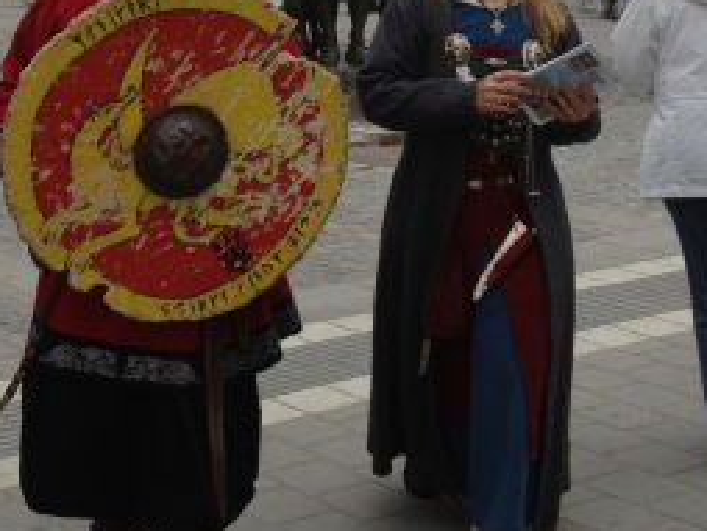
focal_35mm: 69
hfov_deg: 27.5
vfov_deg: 20.8
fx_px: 1411
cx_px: 134
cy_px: 39
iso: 50
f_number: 2.4
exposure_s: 1/1082
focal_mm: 4.28
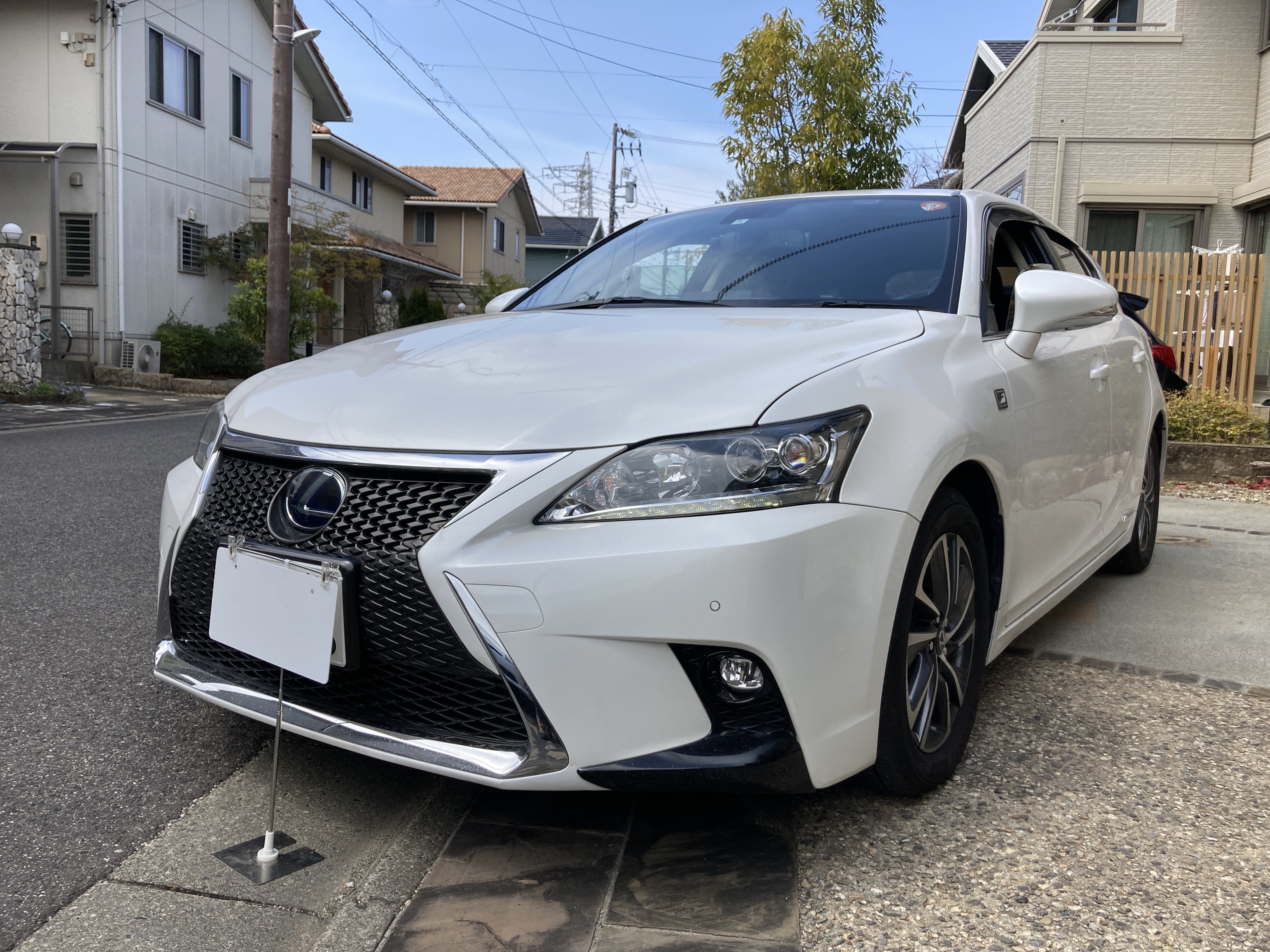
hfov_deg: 63.4
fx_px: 1027
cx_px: 635
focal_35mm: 28
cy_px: 476
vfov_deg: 49.7
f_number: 1.8
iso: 20
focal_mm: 3.99
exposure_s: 1/1548
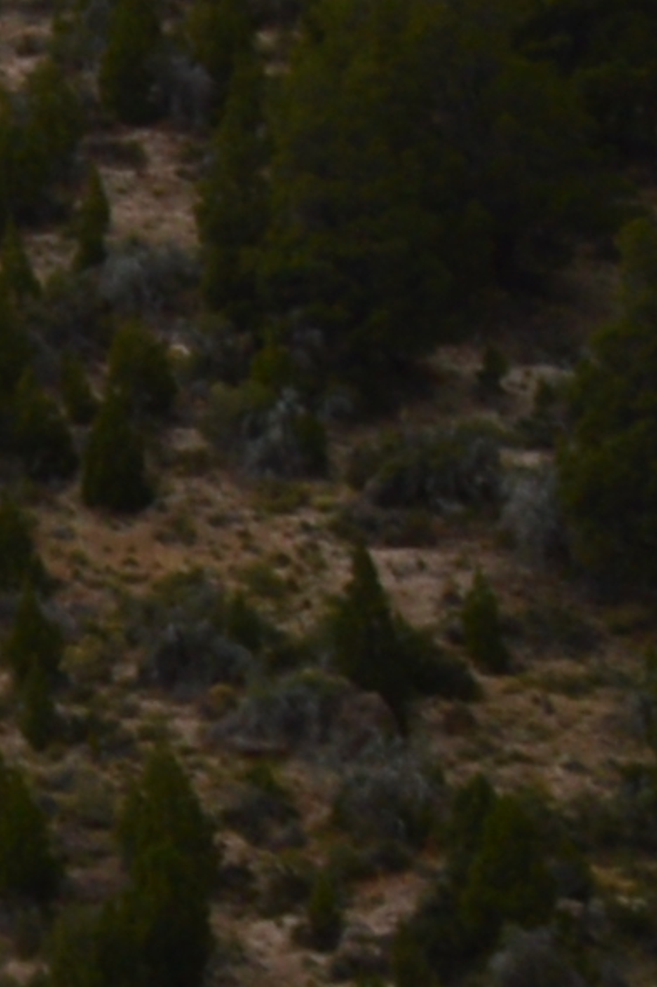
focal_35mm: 446
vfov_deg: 4.4
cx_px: -3677
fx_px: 12216
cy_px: -2011
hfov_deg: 2.8
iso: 100
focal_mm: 28
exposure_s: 1/200
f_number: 10
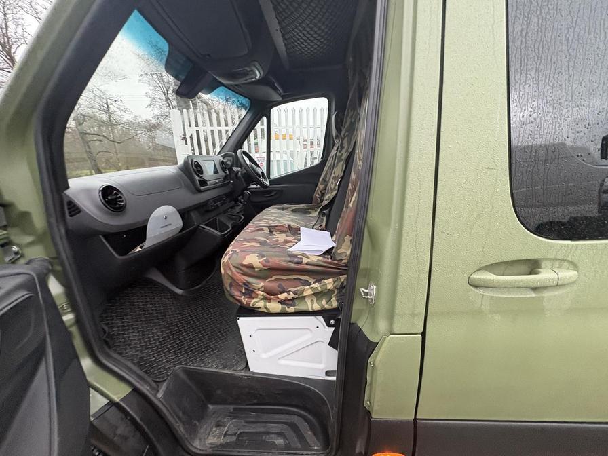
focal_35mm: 14
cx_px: 304
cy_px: 228
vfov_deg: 85.7
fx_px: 246
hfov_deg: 102.1
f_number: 2.2
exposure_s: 1/60
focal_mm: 2.22
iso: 320
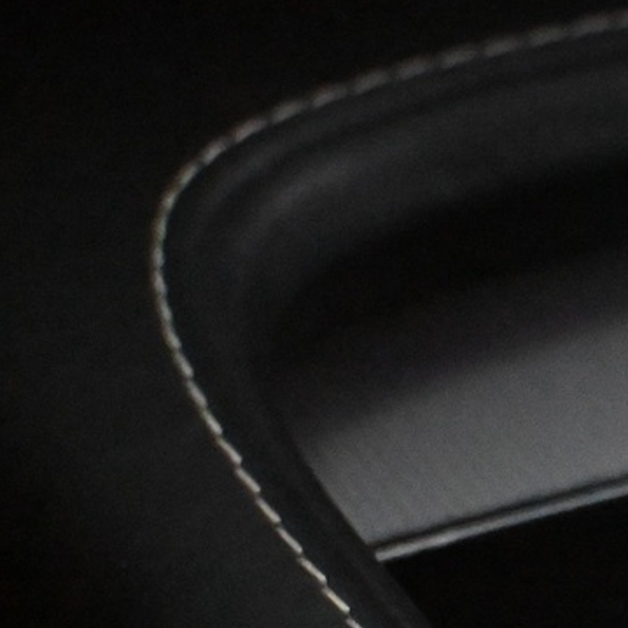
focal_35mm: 167
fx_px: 3426
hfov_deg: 9.8
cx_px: 1237
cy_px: 616
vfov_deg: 10.4
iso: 12800
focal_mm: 29
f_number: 4.8
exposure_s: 1/125
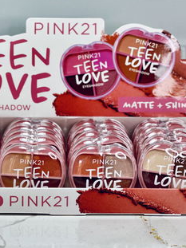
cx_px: 69
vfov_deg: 14.9
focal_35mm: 132
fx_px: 946
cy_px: 125
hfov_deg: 11.2
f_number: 2.8
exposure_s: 1/100
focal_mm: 9
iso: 125
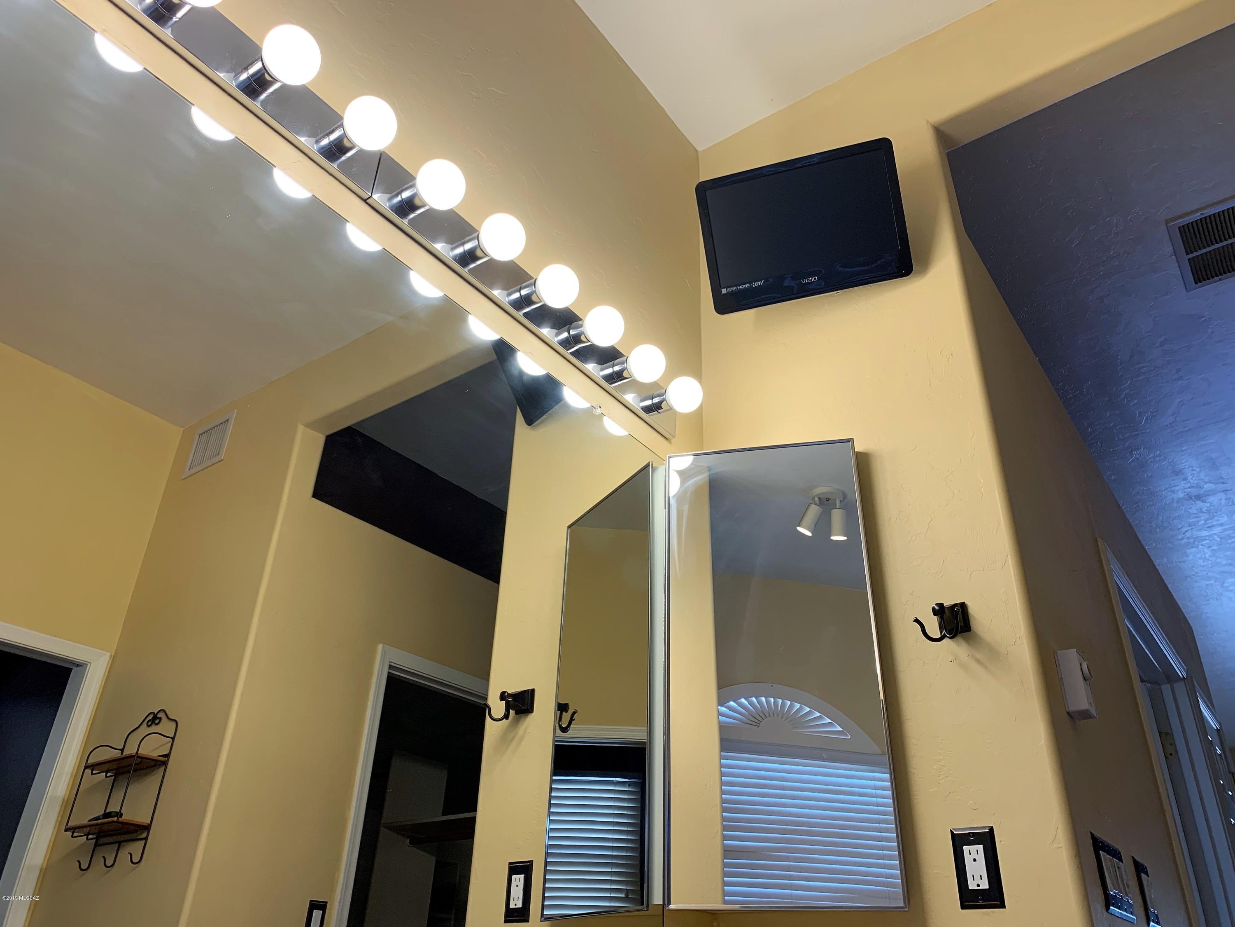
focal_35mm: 26
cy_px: 464
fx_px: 928
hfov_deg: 67.3
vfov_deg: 53.1
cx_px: 618
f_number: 1.8
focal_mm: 4.25
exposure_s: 1/121
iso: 64
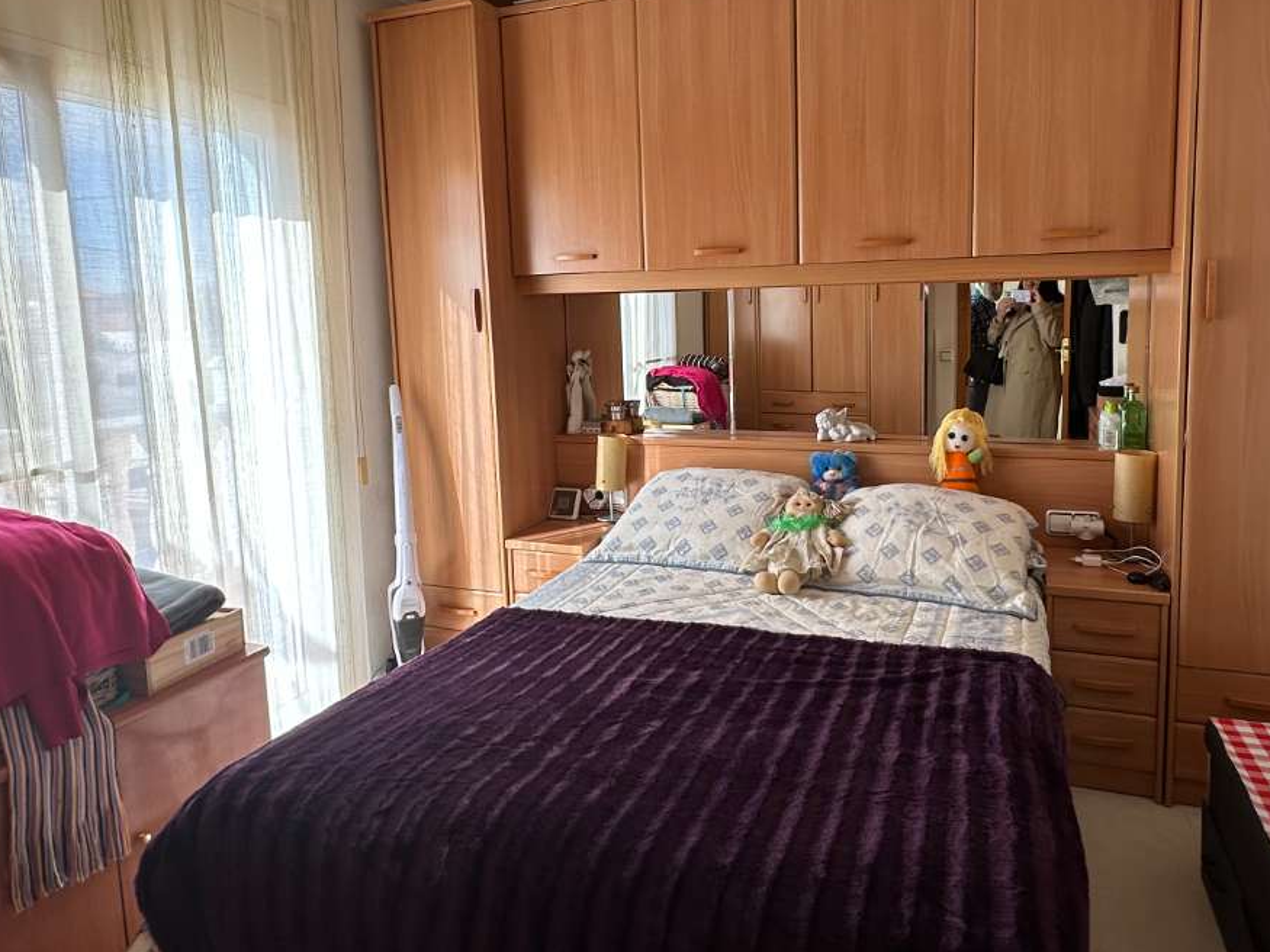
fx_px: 880
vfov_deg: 56.5
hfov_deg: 71.5
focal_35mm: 24
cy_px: 403
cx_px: 678
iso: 40
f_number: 2.2
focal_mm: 2.22
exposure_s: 1/199
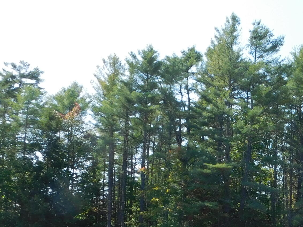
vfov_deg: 23.3
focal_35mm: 61
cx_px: 269
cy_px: 209
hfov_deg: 30.4
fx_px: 534
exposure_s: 1/800
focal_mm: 4
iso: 125
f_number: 3
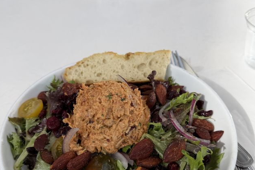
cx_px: 127
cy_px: 99
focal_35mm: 34
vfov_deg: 38.8
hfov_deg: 55.8
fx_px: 241
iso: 80
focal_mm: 6.76
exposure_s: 1/1139
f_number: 1.78
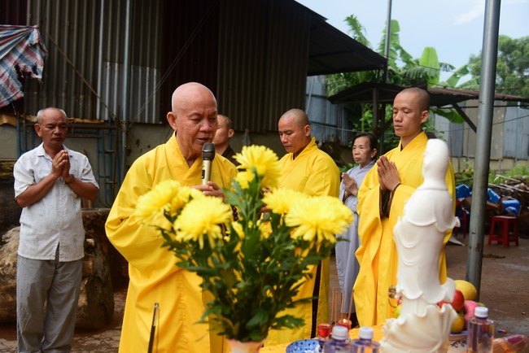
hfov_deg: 50.7
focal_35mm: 38
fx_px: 559
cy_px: 176
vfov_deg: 35.1
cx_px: 264
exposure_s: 1/200
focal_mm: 38
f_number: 4
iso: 500
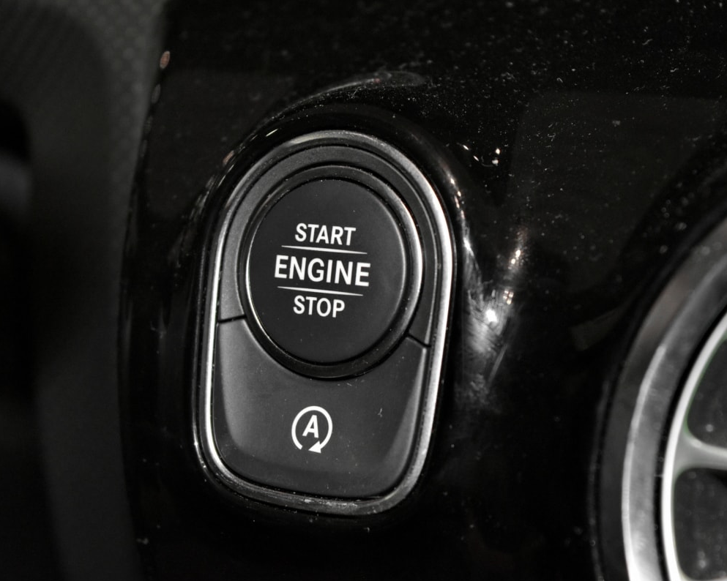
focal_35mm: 94
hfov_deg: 20.5
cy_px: 292
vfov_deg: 16.4
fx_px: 2013
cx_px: 343
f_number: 5.6
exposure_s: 1/60
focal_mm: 55
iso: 2500
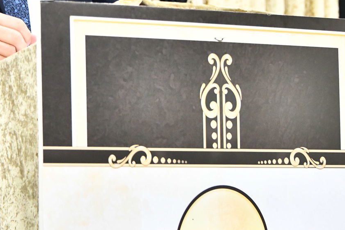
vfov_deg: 6.0
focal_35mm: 230
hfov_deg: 8.9
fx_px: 2204
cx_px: 64
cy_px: -12
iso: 5000
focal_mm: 92
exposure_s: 1/125
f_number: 5.6
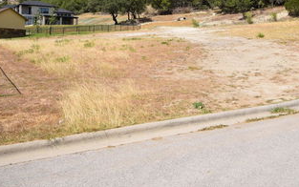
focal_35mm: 50
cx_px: 187
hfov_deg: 40.0
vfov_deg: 25.2
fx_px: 408
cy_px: 26
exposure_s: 1/400
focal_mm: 20
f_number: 10
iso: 200
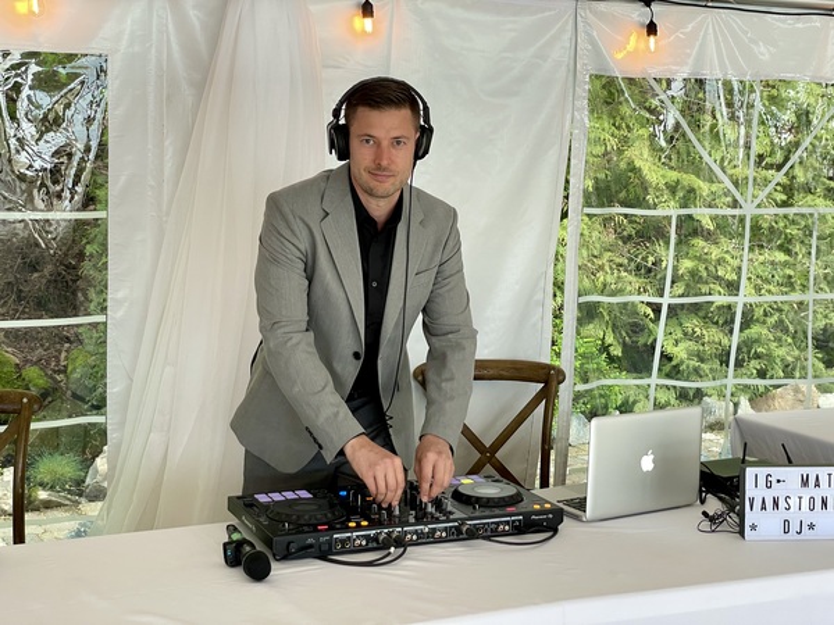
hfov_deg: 36.8
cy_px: 312
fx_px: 1253
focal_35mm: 52
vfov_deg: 28.0
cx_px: 417
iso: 125
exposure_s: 1/120
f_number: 2
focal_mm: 6
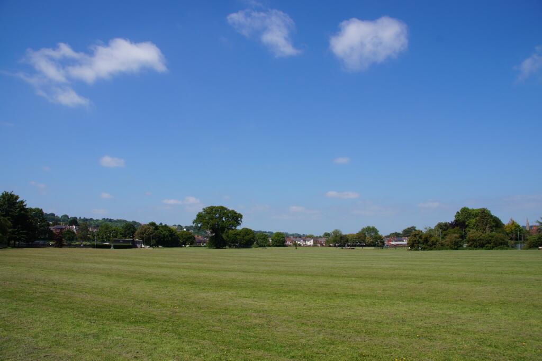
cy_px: 180
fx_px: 406
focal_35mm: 27
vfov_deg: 47.9
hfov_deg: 67.4
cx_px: 271
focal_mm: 18
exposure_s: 1/200
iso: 100
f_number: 10
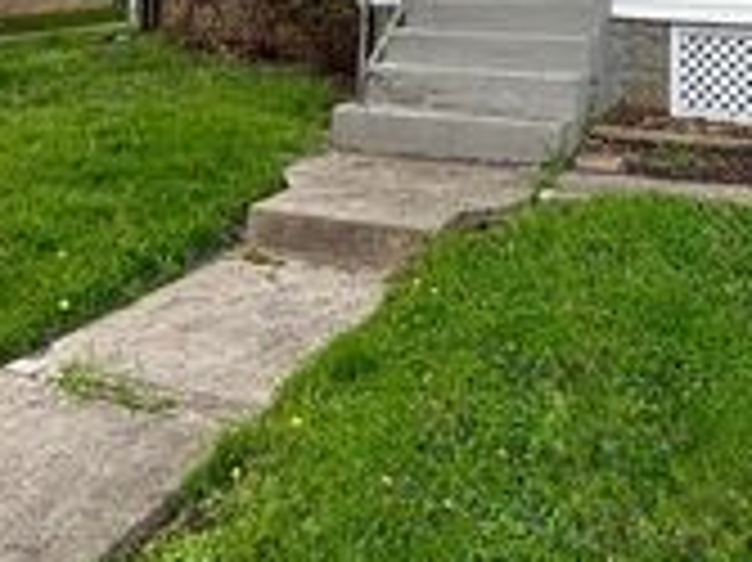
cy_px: -220
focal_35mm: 42
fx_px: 912
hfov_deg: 44.8
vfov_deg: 27.1
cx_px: 374
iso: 40
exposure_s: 1/770
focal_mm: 2.22
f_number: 2.2
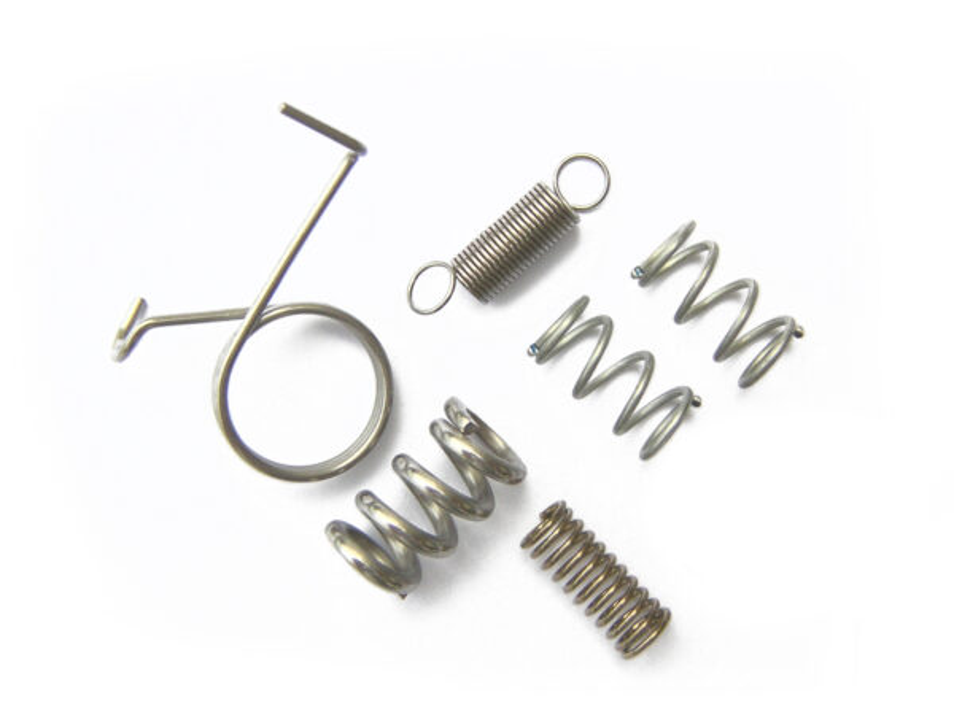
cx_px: 477
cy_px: 358
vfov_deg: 25.7
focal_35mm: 57
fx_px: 1571
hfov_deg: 33.8
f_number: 3.2
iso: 64
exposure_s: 1/750
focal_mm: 7.5
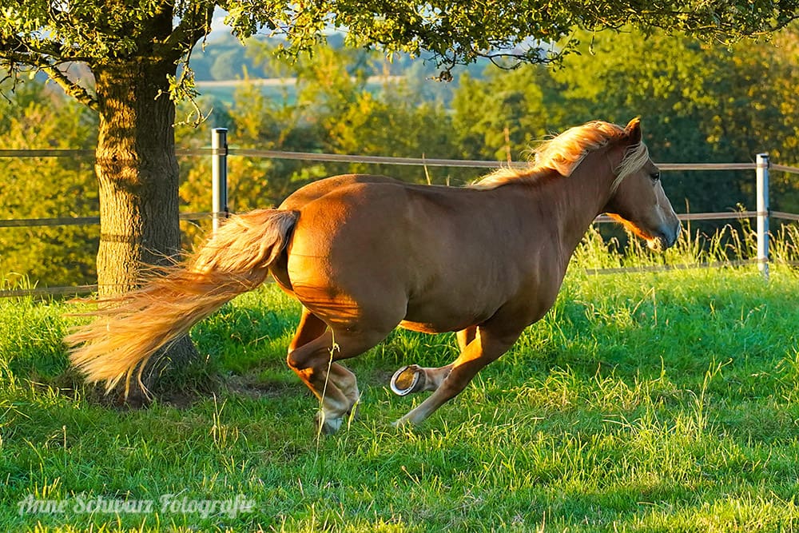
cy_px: 266
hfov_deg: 27.0
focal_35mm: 75
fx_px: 1665
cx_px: 400
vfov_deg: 18.2
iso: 1000
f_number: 4
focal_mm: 75
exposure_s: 1/2000
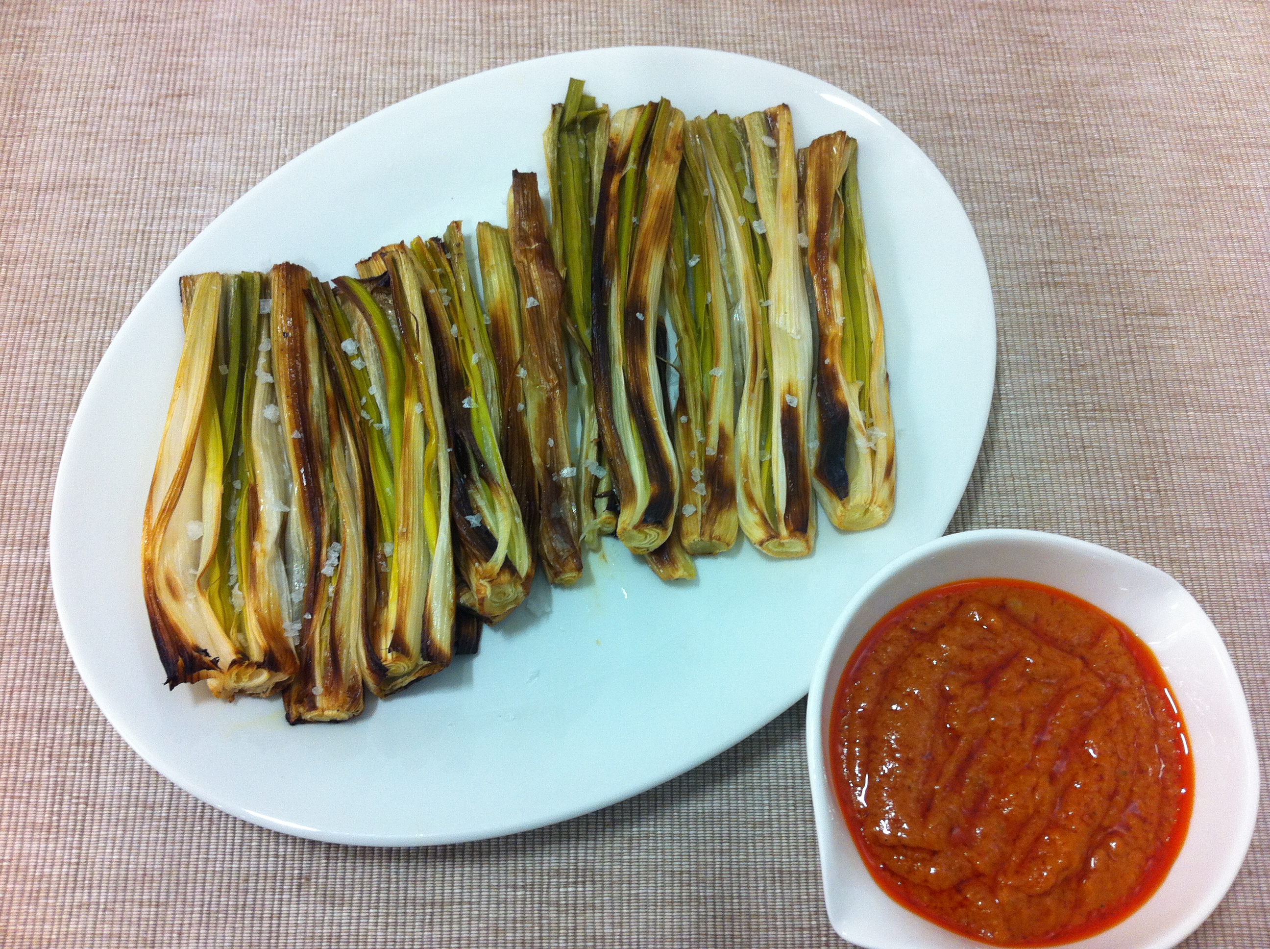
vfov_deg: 40.6
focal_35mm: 35
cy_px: 474
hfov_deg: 52.7
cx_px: 635
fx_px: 1282
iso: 100
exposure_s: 1/17
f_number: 2.8
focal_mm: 3.85
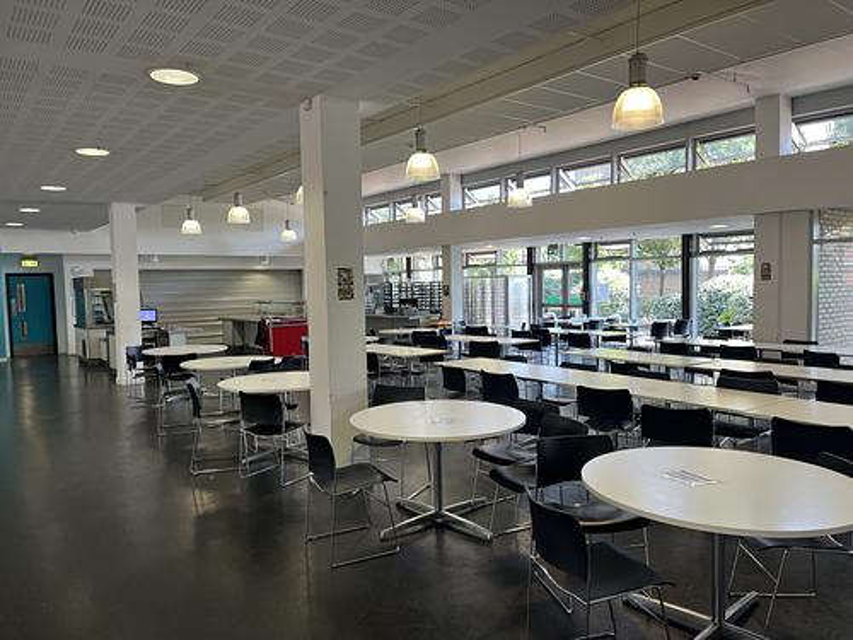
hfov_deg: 67.3
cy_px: 320
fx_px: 641
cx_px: 426
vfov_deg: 53.1
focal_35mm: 26
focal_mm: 5.1
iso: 80
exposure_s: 1/121
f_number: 1.6
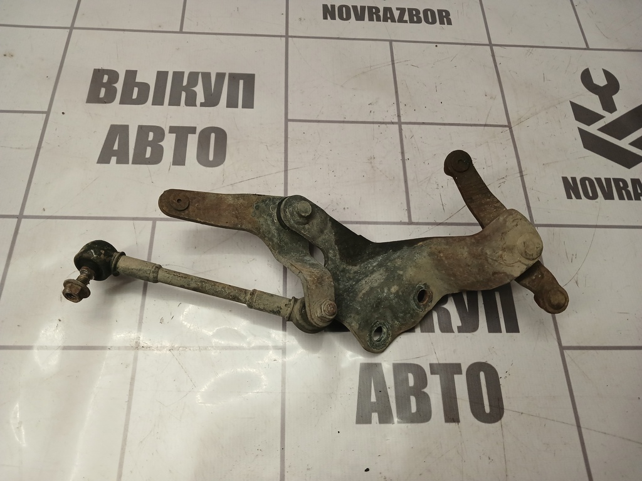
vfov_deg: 51.4
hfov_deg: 65.3
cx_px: 321
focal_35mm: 27
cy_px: 240
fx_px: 501
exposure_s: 1/50
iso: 100
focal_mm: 4
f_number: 1.8
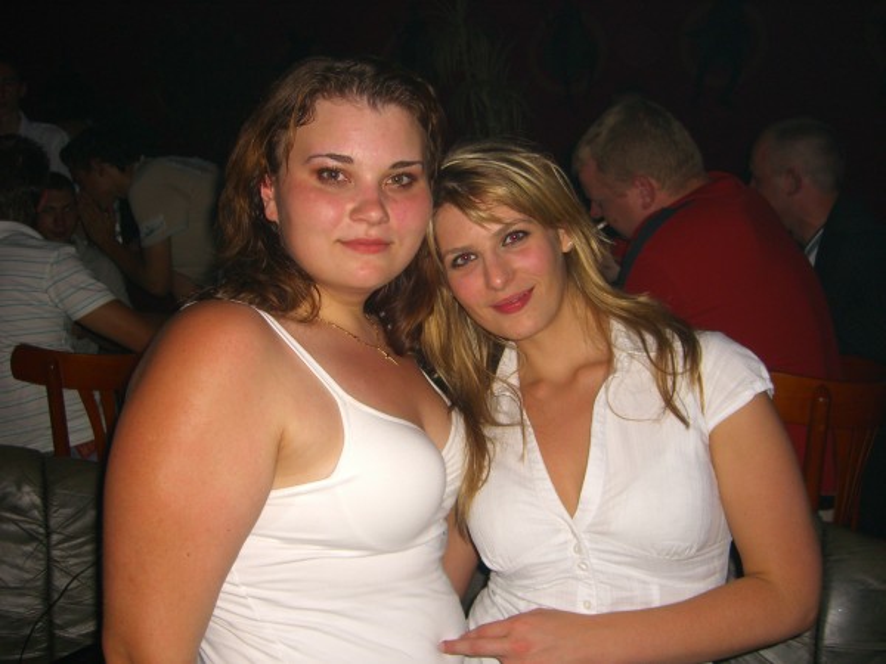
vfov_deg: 37.7
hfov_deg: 49.0
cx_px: 443
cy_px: 332
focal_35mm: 38
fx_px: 973
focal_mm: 7.9
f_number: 2.8
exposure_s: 1/60
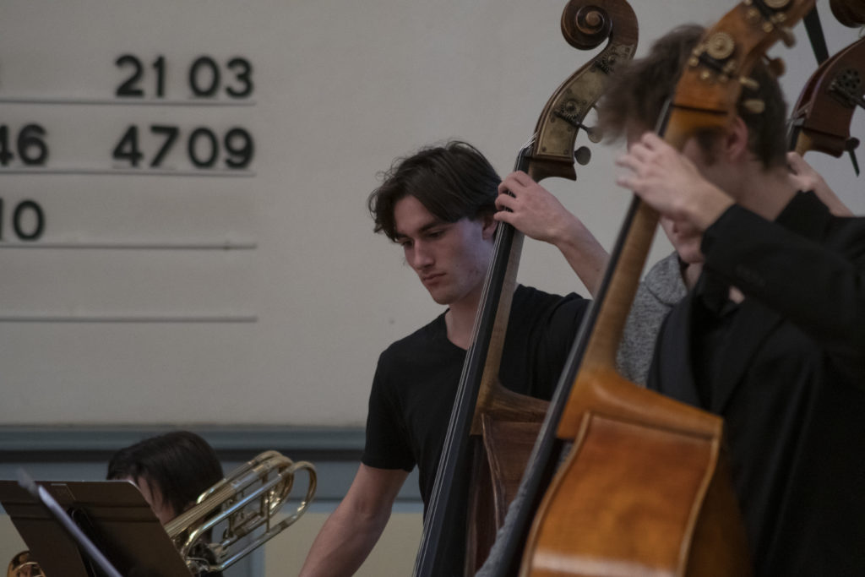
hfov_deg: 8.3
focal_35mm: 247
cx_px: 432
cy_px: 288
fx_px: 5935
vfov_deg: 5.6
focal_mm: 165
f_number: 4.5
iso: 3200
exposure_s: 1/100
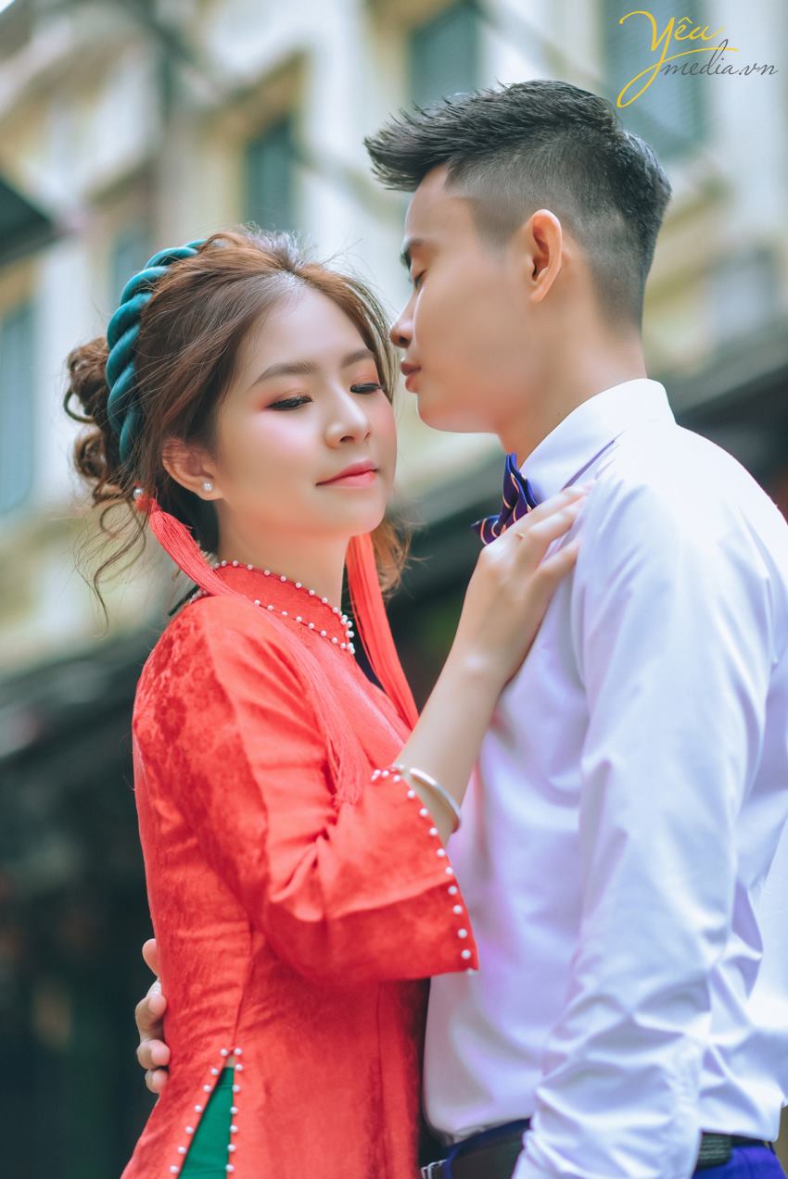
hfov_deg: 16.1
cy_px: 590
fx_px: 2788
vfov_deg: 23.9
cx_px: 394
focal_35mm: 85
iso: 160
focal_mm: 85
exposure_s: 1/320
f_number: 2.2
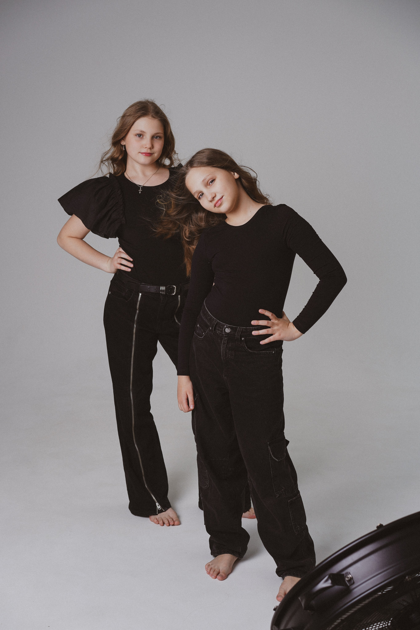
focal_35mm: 55
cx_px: 210
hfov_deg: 24.6
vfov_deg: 36.2
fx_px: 962
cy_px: 315
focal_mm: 55
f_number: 6.3
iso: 100
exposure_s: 1/125
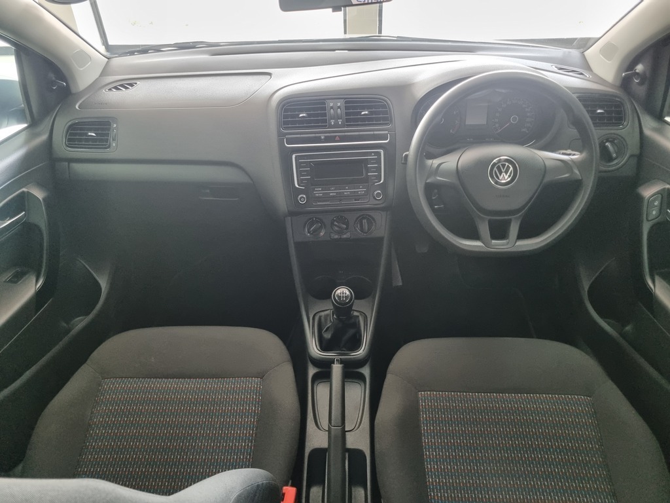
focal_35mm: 26
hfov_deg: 67.3
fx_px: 503
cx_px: 335
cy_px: 252
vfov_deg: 53.1
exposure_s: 1/50
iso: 800
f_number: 1.8
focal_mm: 5.4
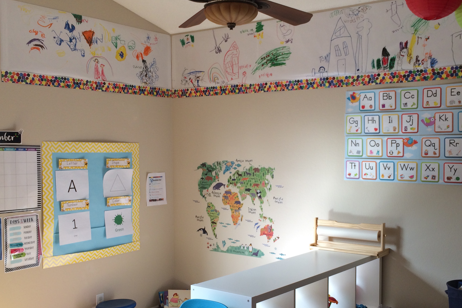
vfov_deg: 31.8
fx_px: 539
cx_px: 256
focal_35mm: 42
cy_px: 187
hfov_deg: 46.3
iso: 40
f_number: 2.2
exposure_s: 1/60
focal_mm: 4.15
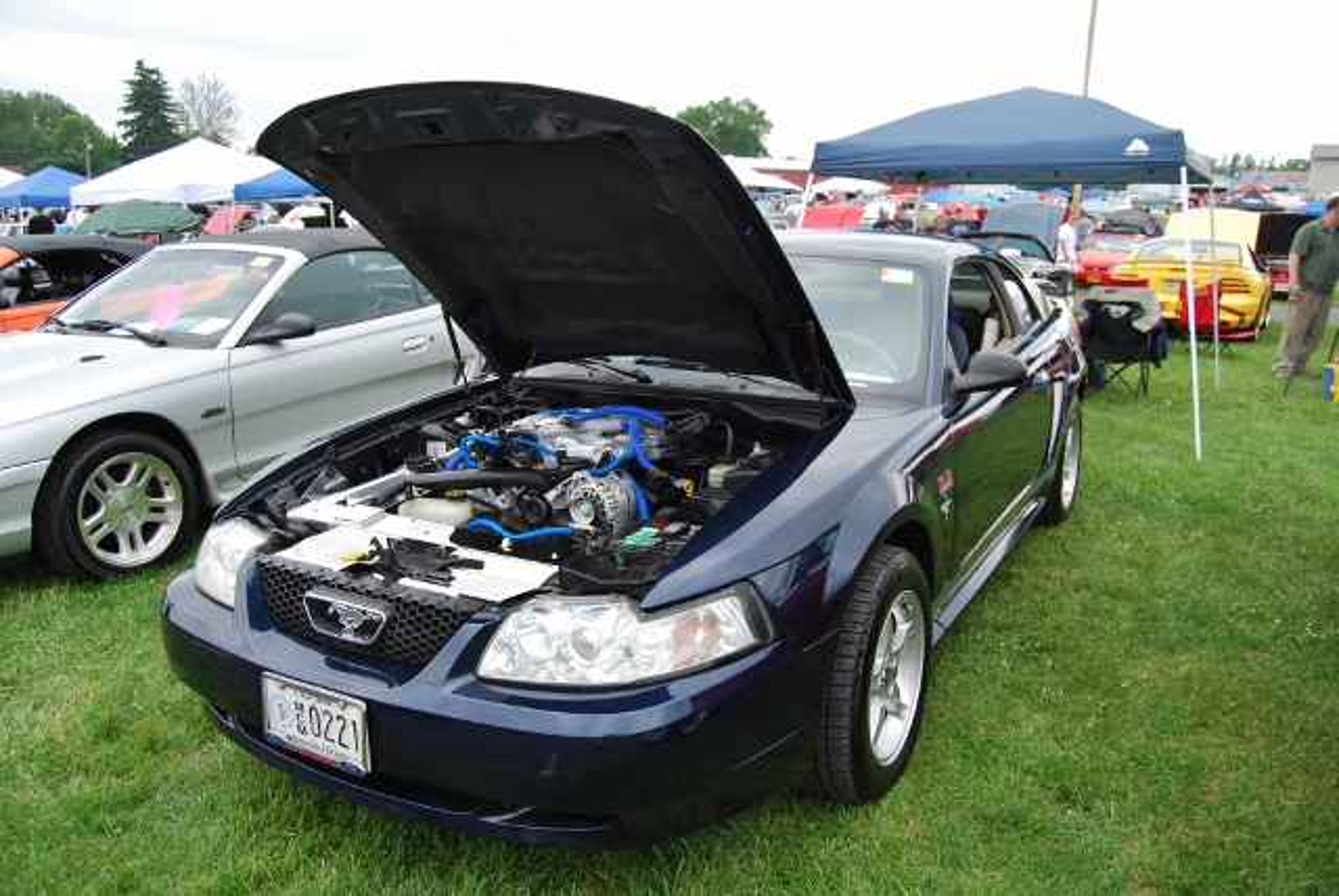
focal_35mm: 27
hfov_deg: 67.3
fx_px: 1005
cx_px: 670
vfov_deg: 48.0
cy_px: 448
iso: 110
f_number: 5.6
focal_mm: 18
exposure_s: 1/125
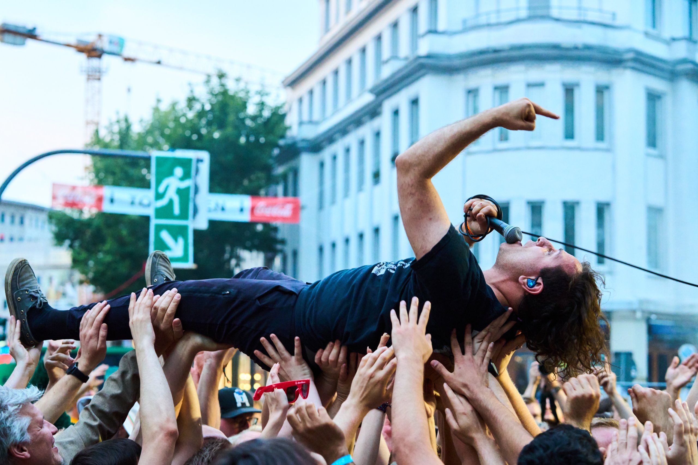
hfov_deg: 28.8
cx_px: 349
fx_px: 1357
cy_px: 232
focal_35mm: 70
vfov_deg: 19.5
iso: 3200
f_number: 4
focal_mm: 70
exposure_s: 1/250
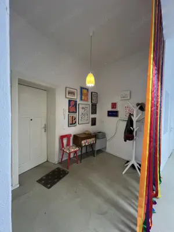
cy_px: 116
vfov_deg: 106.2
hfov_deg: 89.9
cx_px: 87
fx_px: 87
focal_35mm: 13
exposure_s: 1/50
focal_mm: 1.57
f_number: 1.8
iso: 250
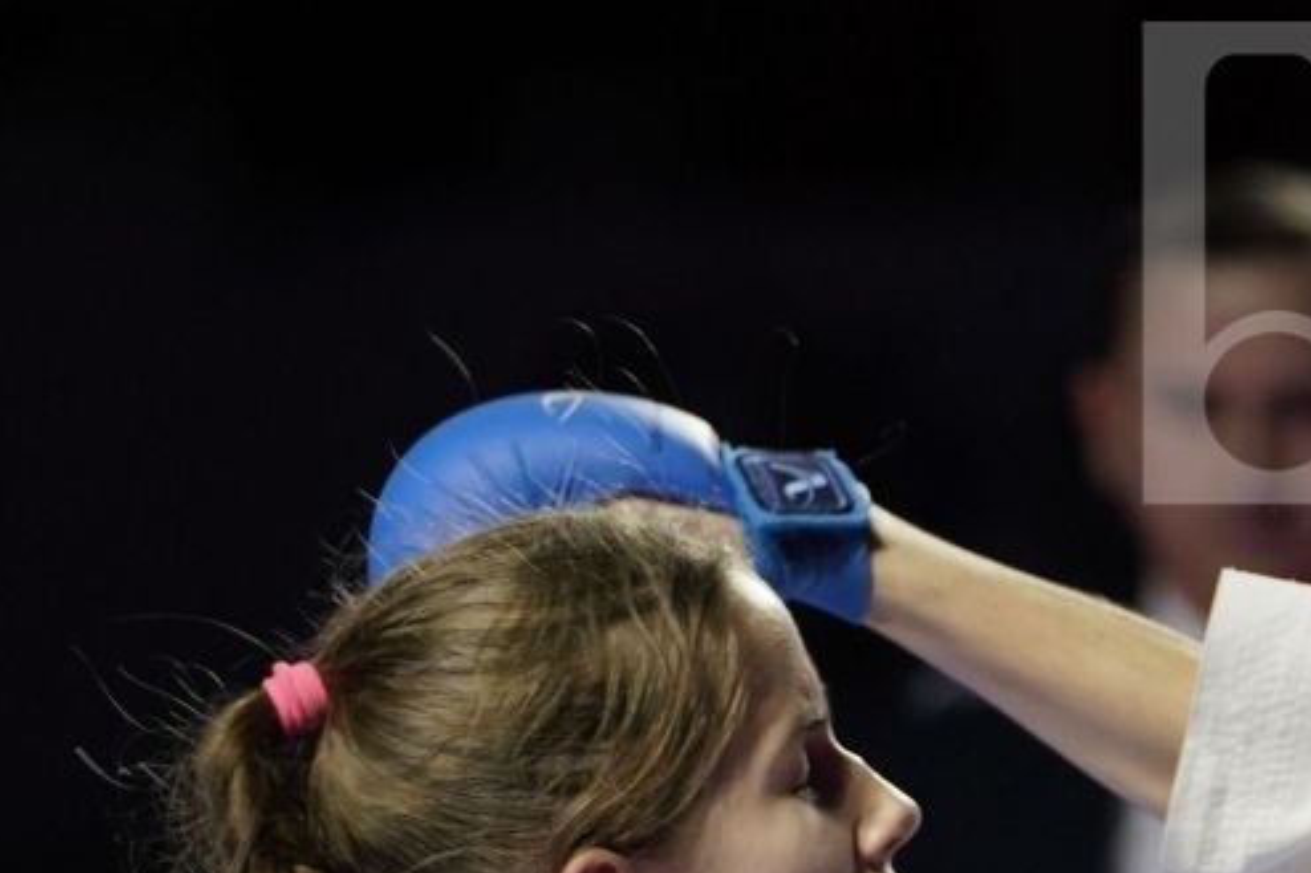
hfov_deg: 3.8
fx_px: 19621
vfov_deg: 2.5
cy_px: 1202
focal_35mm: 539
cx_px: 1391
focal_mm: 148
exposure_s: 1/1000
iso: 1250
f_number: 2.8
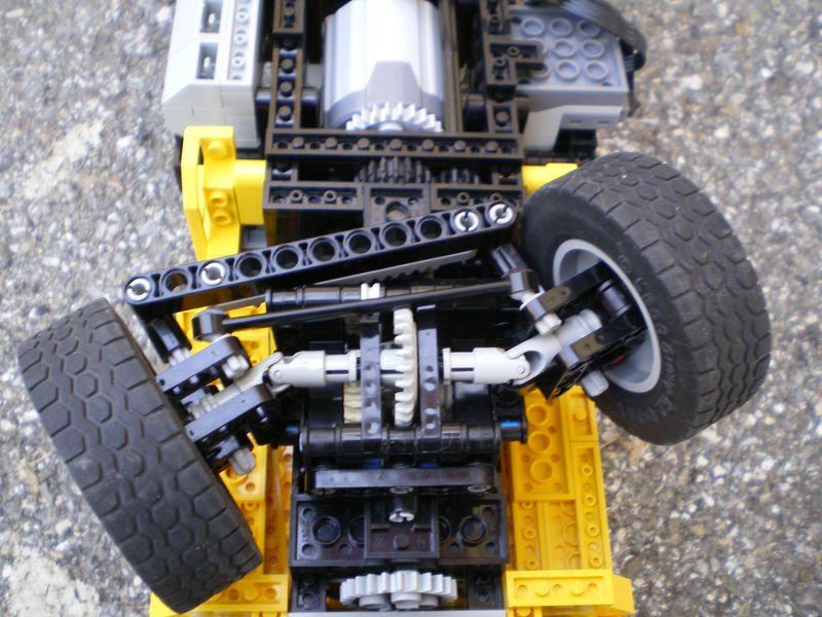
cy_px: 308
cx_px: 411
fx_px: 902
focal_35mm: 38
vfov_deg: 37.7
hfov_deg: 49.0
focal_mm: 6.3
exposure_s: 1/30
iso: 125
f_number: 3.1
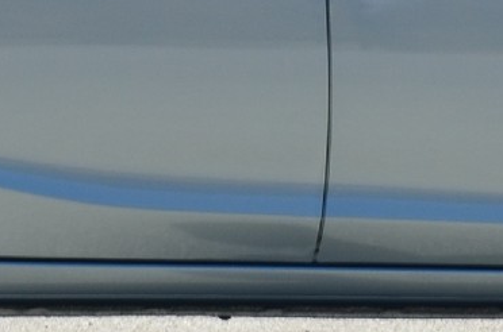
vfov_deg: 2.2
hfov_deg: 3.3
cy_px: -70
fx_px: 8710
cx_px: 491
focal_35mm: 625
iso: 160
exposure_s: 1/125
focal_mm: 62
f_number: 11
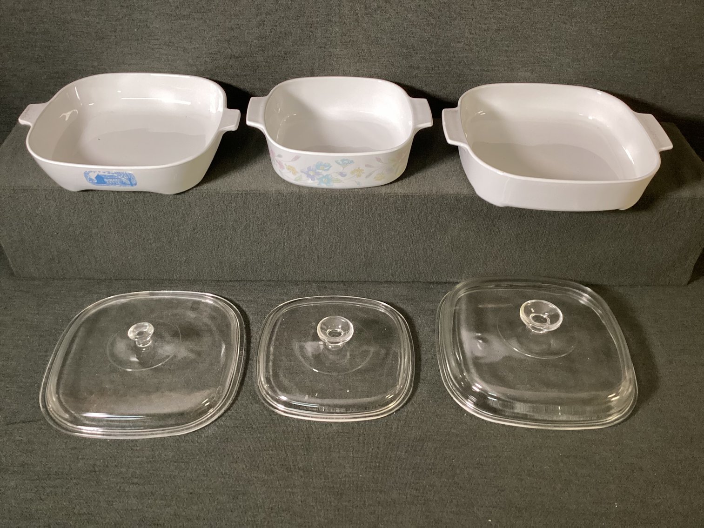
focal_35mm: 31
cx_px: 352
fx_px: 631
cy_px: 264
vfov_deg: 45.4
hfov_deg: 58.3
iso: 320
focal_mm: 3.3
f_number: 2.4
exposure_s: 1/60
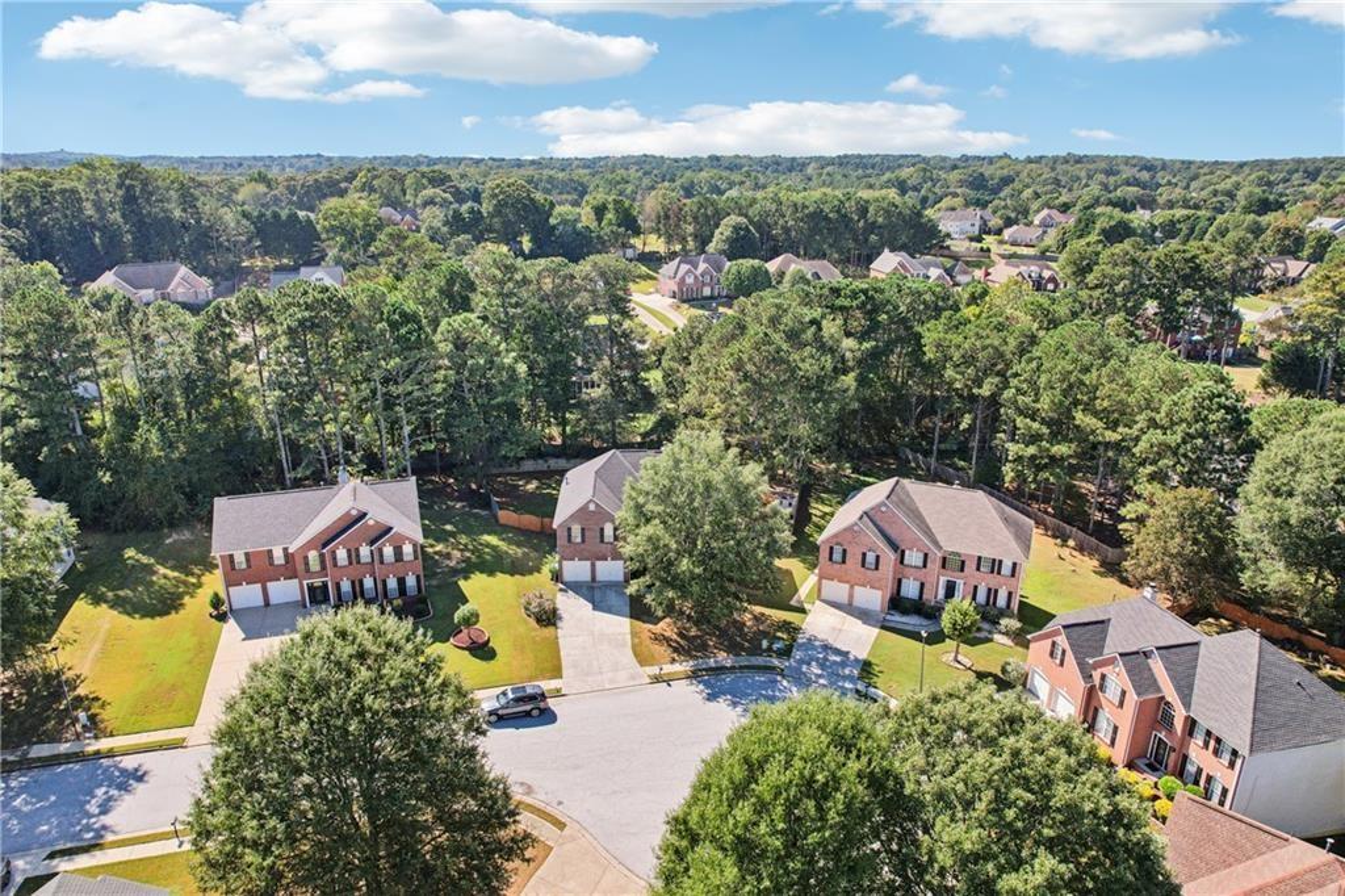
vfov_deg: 57.2
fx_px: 822
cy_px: 448
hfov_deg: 78.6
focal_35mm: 22
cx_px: 672
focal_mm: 8.4
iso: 100
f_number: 2.8
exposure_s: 1/1250
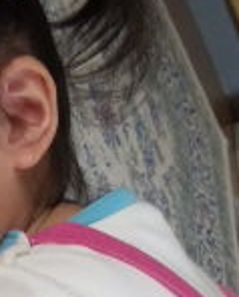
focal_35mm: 122
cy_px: 472
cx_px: 8
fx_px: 1075
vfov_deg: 14.5
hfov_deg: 12.5
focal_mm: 4.82
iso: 141
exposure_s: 1/50
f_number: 2.8
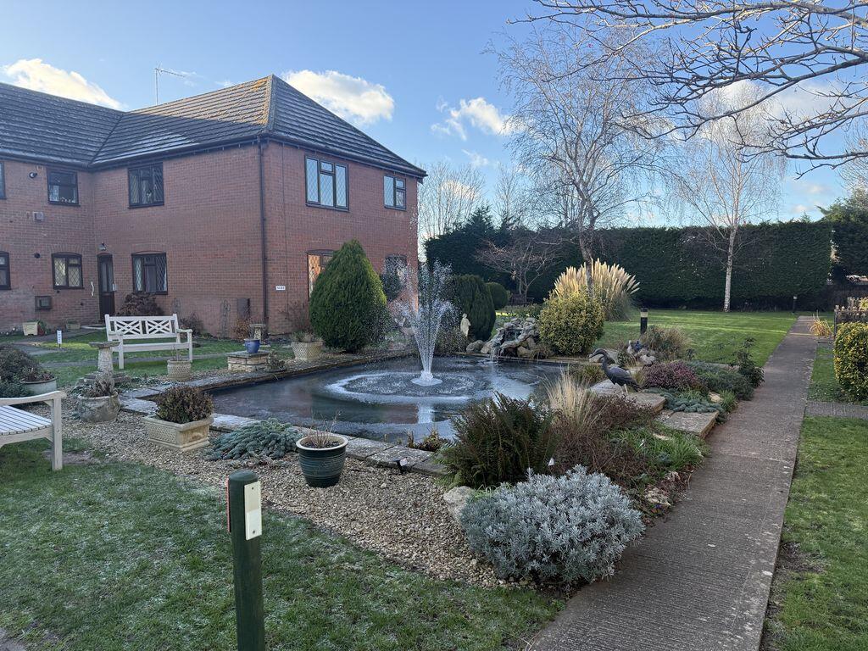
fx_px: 602
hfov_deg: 71.6
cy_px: 326
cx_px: 434
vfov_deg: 56.8
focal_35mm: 24
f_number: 1.78
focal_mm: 6.76
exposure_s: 1/1139
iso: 100
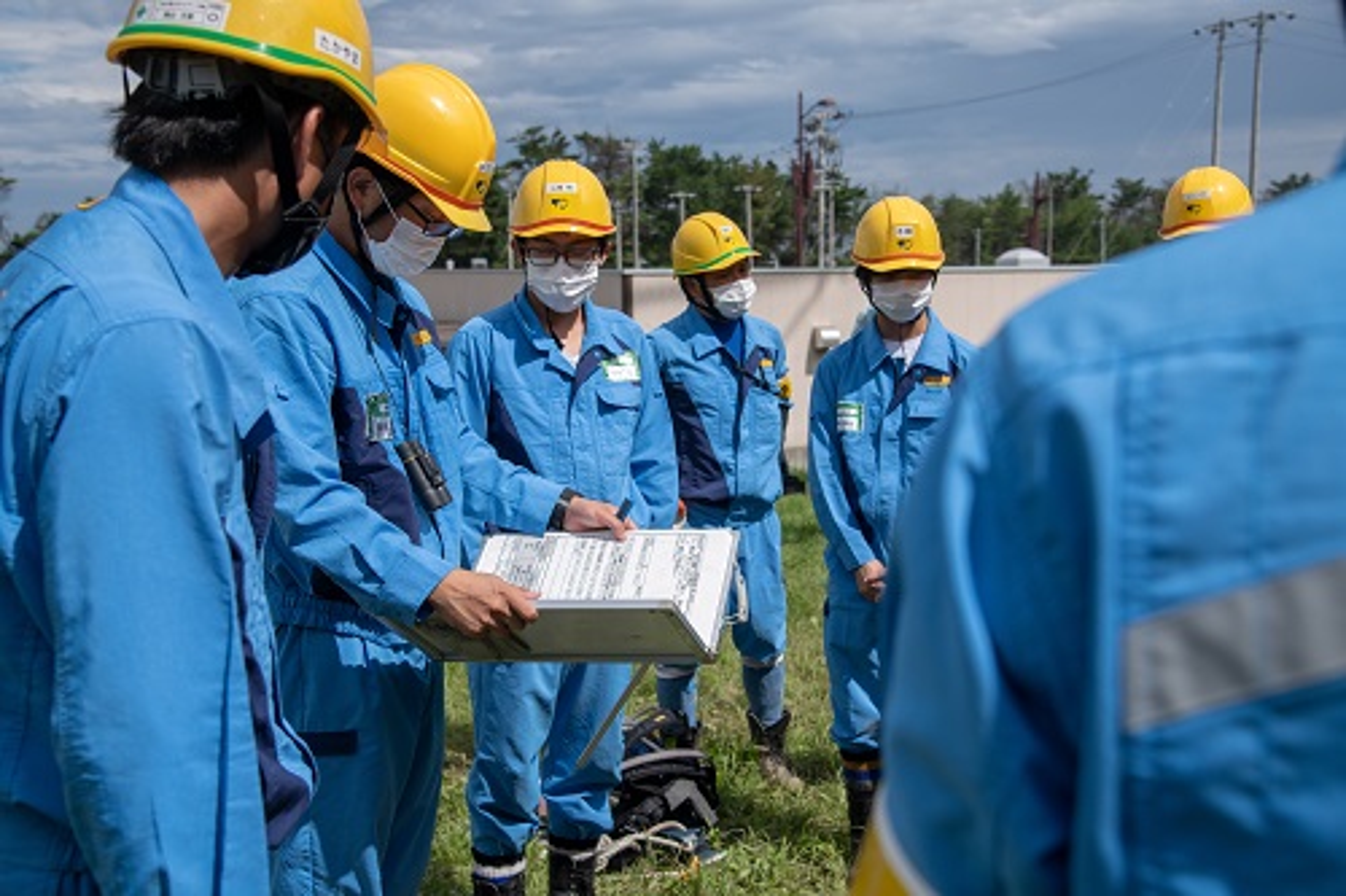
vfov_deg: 30.5
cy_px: 448
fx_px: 1644
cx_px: 673
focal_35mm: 44
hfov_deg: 44.5
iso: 200
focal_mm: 44
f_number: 5.6
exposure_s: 1/3200
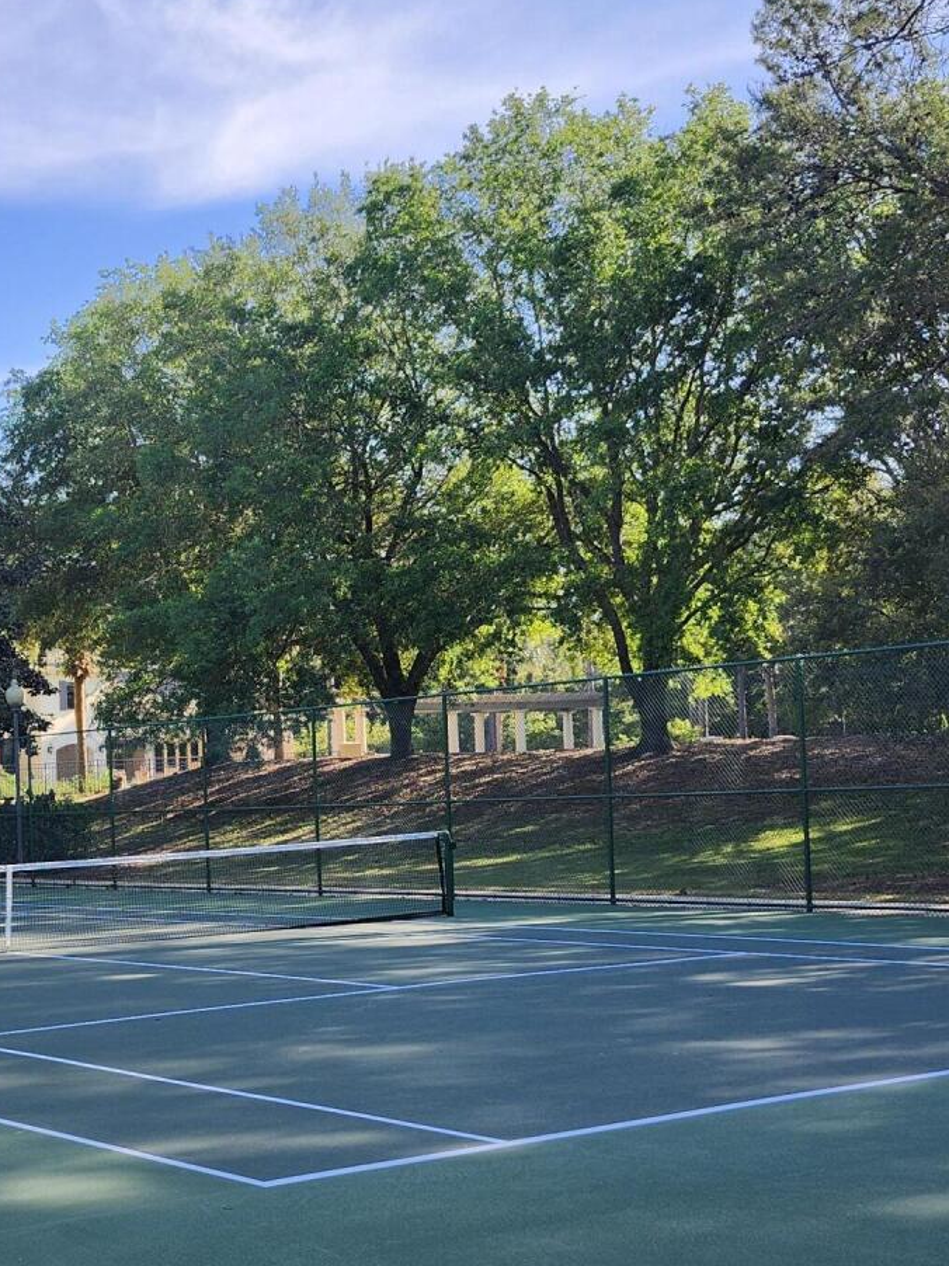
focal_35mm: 51
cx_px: 94
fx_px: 1865
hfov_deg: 27.5
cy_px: 761
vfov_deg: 37.4
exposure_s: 1/588
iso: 25
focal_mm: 5.54
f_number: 1.8
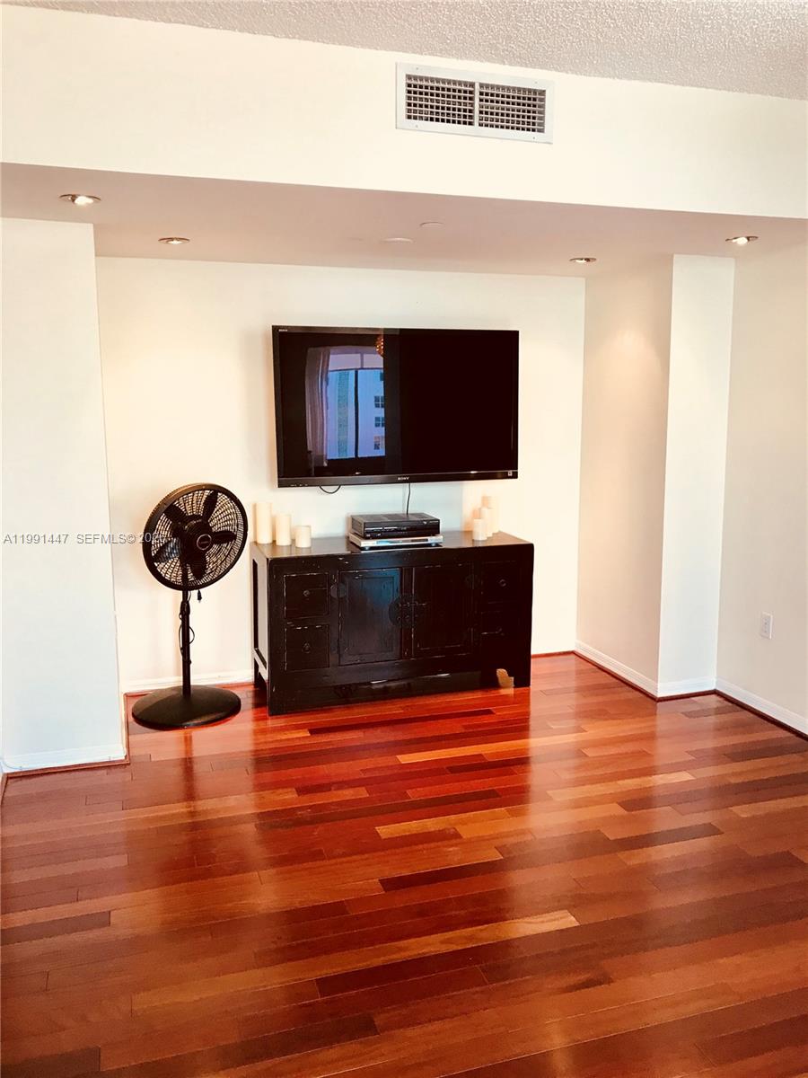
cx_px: 404
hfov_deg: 49.7
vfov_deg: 63.4
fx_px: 871
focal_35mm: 28
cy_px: 539
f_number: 1.8
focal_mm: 3.99
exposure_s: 1/30
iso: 32
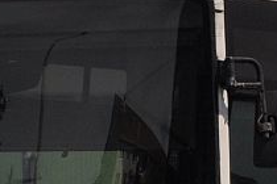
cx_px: 448
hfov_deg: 3.9
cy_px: 172
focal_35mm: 525
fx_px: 4039
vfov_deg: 2.6
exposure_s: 1/2000
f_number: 8
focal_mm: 52
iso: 400
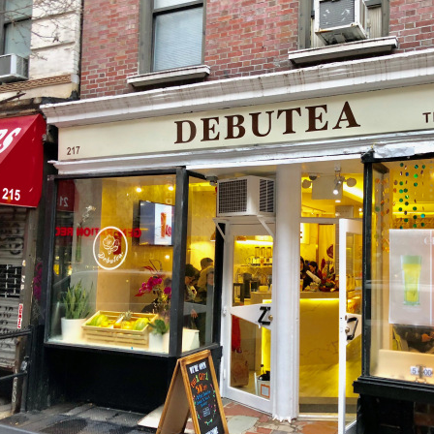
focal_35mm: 34
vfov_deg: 48.4
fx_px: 482
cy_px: 222
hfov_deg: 47.8
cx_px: 283
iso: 40
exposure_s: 1/20
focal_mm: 4
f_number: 1.8
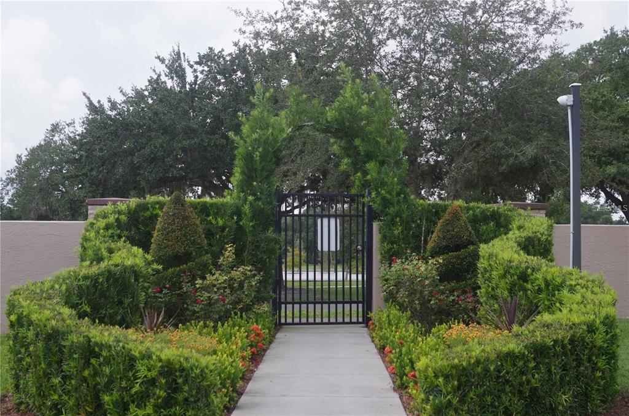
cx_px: 314
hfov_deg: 38.3
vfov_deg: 25.8
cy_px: 208
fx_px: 906
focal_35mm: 52
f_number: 6.3
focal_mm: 35
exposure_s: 1/320
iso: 200
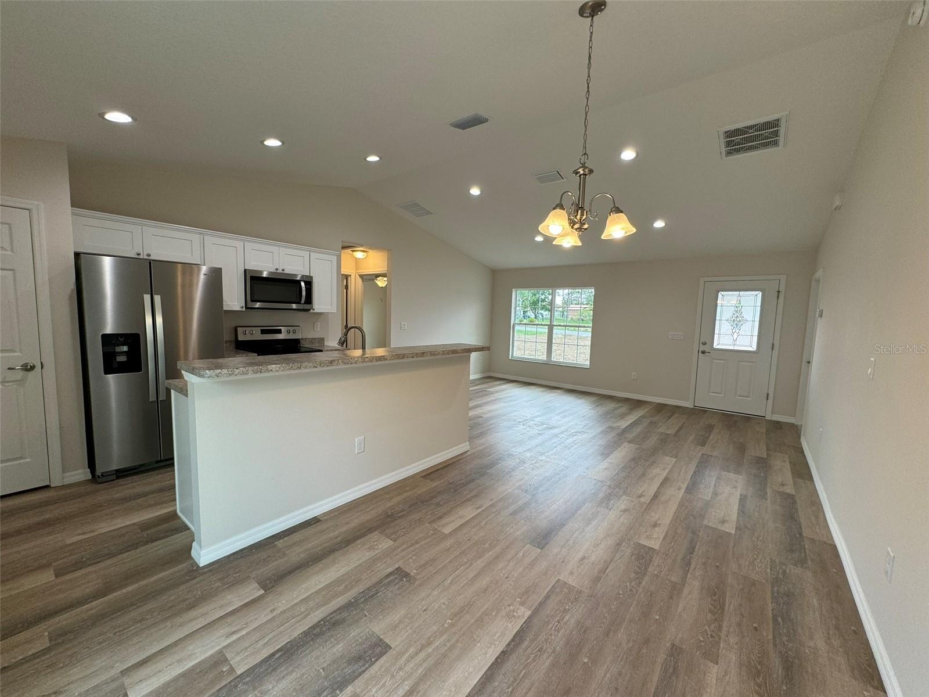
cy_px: 348
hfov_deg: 102.1
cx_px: 464
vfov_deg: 85.7
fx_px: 376
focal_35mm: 14
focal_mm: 2.22
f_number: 2.2
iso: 64
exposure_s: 1/120
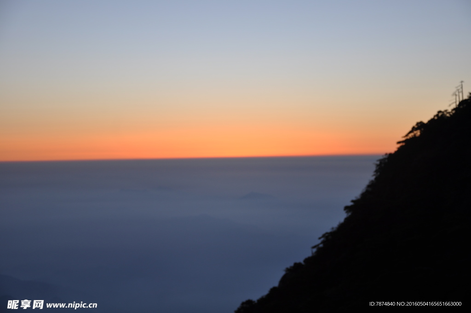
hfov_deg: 26.0
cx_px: 236
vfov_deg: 17.4
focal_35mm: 78
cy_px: 156
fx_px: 1019
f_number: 5
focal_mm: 52
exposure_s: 1/50
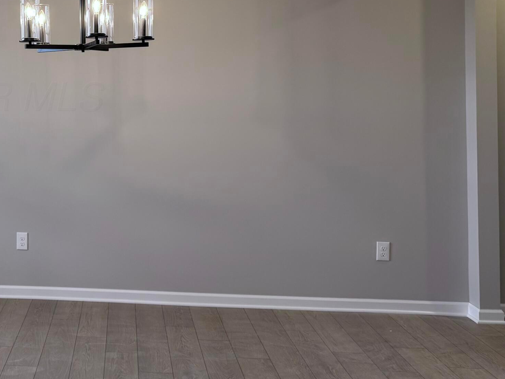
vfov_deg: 29.2
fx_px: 715
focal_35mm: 49
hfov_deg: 35.3
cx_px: 1
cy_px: 96
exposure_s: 1/120
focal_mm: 6.76
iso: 100
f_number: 1.78
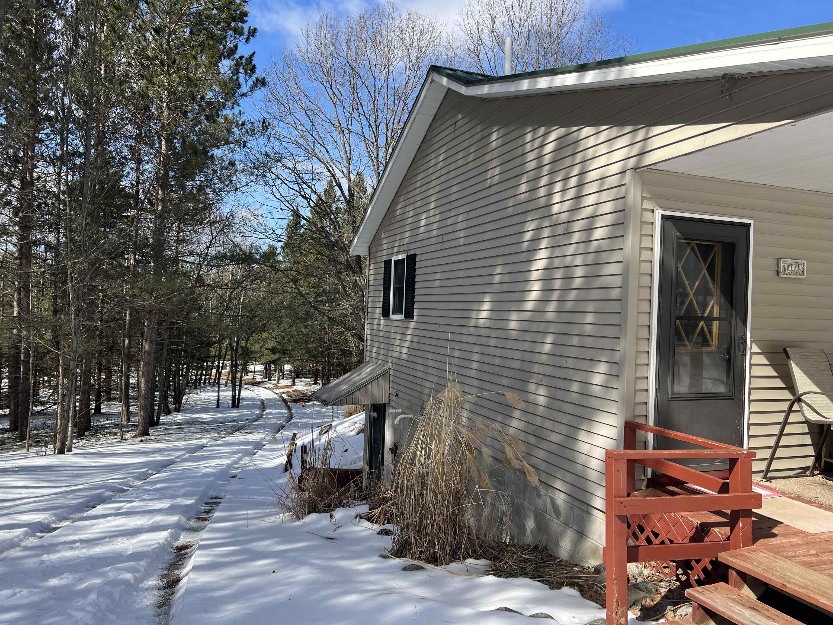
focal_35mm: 26
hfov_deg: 67.3
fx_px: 626
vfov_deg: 53.1
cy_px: 312
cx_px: 416
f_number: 1.5
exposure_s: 1/2632
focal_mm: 5.7
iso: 50
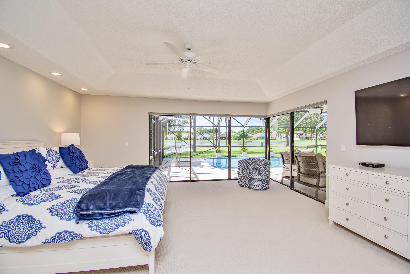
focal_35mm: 15
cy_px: 137
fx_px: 171
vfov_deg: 77.3
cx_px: 205
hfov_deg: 100.4
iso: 180
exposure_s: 1/125
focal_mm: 10
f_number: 5.6
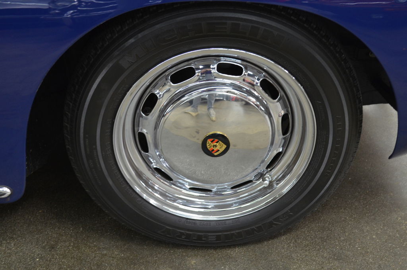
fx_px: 541
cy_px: 135
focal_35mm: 48
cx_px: 204
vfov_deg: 27.9
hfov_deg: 41.2
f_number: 4.8
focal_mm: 32
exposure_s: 1/30
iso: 900
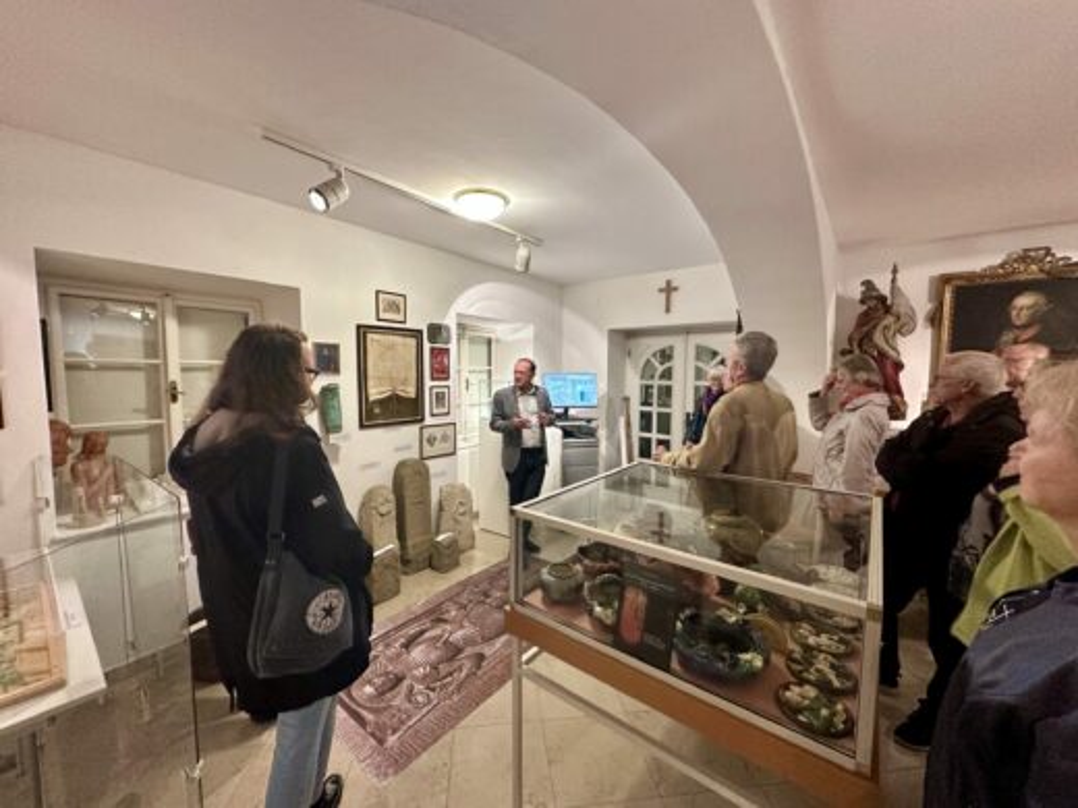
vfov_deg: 85.7
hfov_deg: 102.1
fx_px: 436
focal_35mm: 14
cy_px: 404
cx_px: 539
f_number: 2.2
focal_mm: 2.22
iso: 320
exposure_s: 1/50
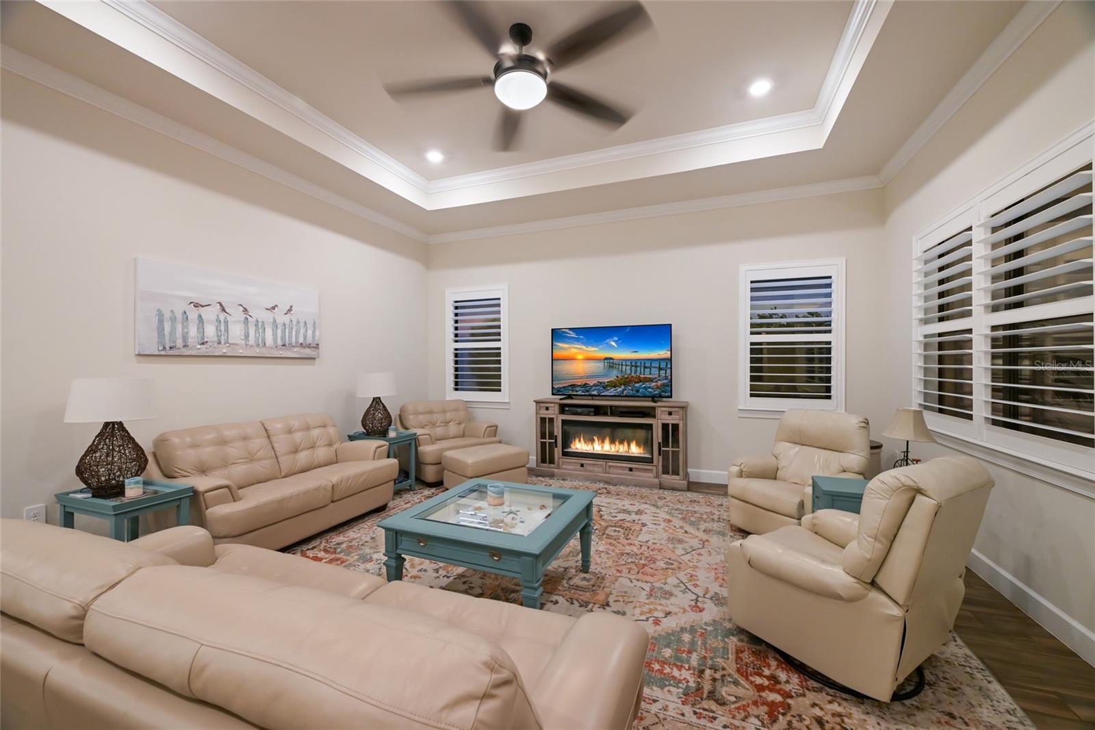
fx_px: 426
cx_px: 548
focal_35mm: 14
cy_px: 365
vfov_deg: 81.2
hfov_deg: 104.3
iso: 3200
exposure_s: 1/8
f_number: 8
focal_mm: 14
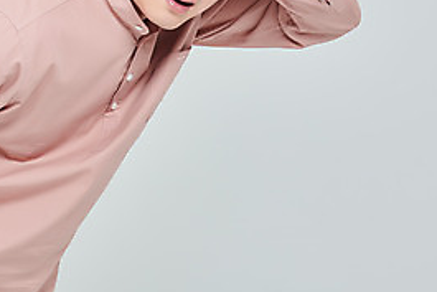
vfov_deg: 5.2
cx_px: 63
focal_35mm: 262
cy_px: 5
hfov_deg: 7.8
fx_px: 3182
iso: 100
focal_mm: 116
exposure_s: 1/125
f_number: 13
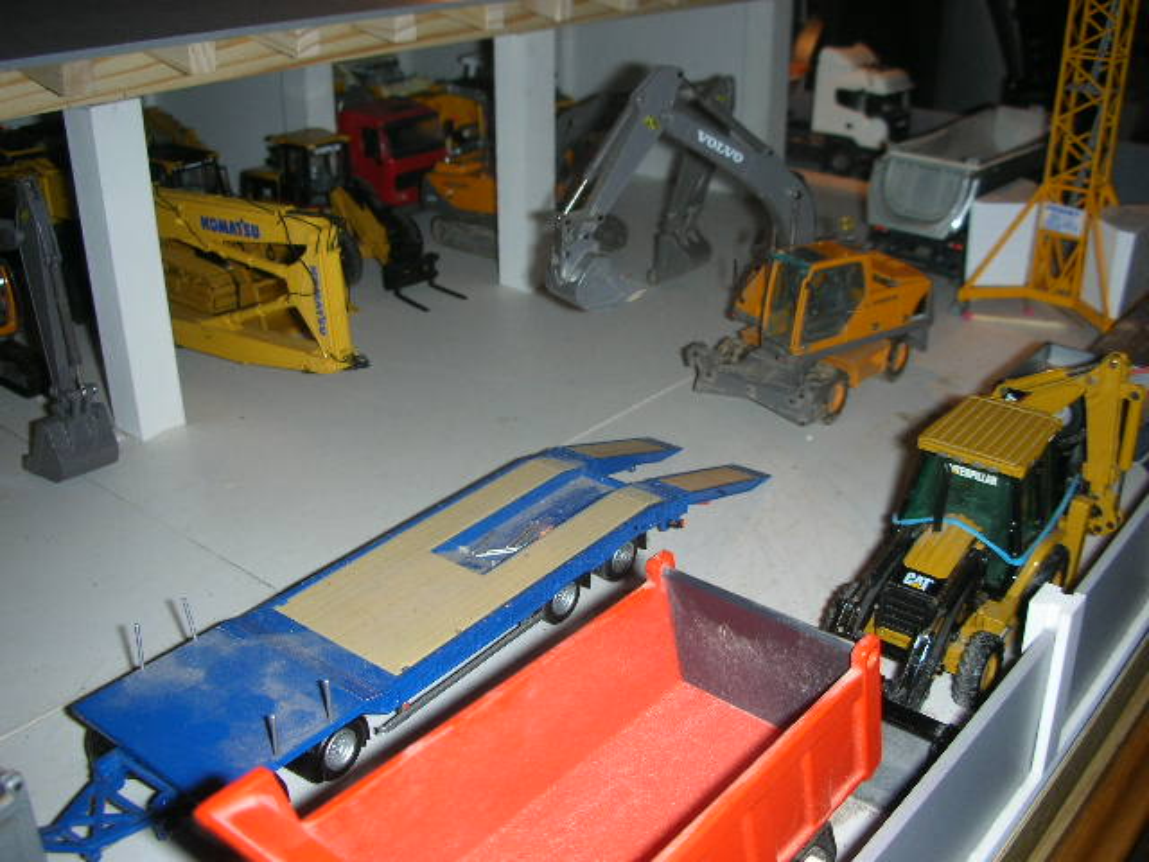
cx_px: 574
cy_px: 431
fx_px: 1162
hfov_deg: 52.6
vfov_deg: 40.7
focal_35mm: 35
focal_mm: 5.8
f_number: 3
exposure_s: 1/60.1
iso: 50
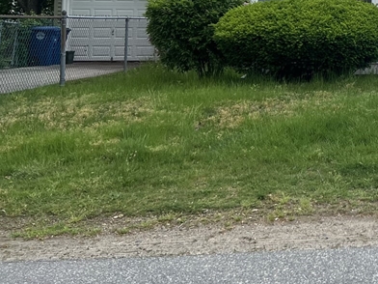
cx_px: 486
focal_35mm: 68
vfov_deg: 20.5
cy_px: -34
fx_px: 743
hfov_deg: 24.9
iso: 40
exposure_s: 1/263
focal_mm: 5.7
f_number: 1.5
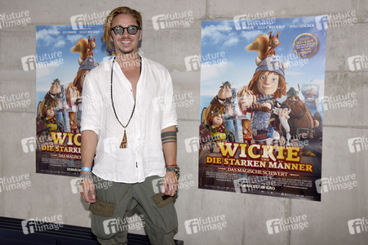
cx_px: 184
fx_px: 449
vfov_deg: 30.5
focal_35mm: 44
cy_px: 122
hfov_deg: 44.5
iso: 1000
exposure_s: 1/125
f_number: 6.3
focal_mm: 44
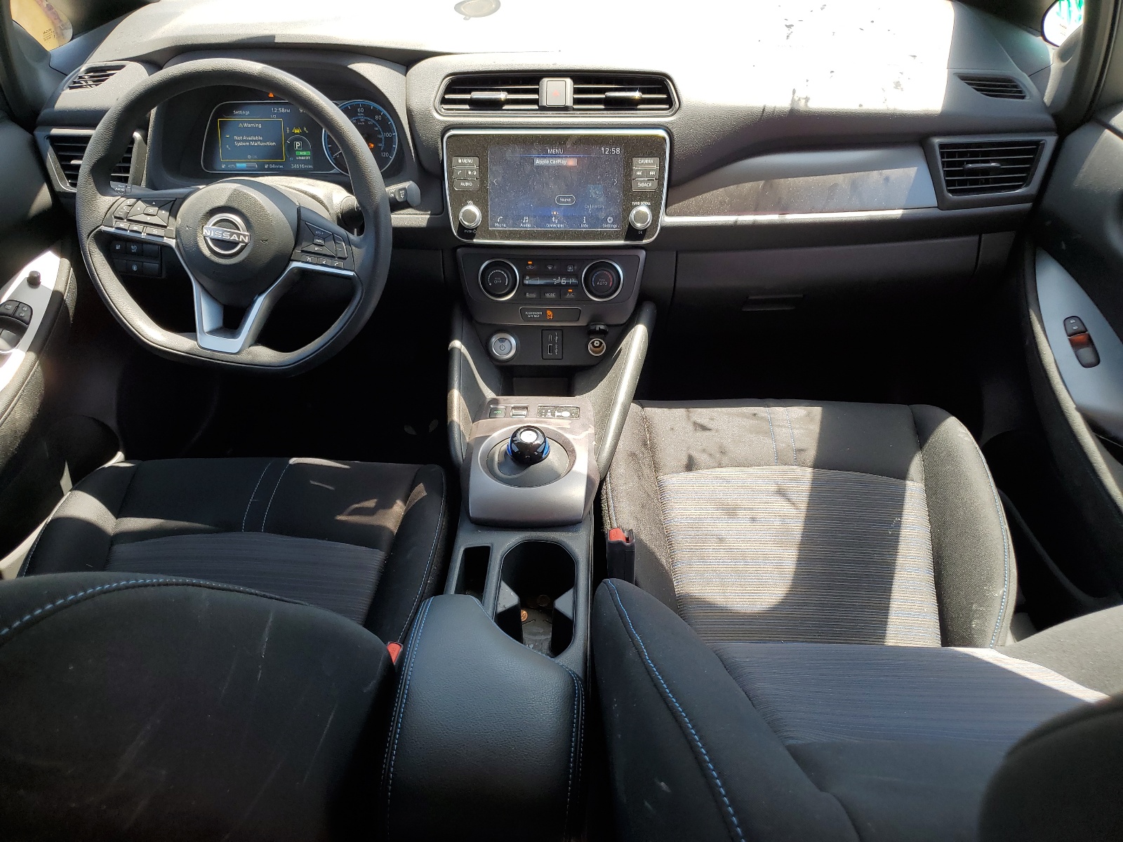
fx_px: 843
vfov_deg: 53.1
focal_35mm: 26
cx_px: 562
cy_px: 421
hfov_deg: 67.3
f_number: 1.5
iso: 50
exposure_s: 1/333
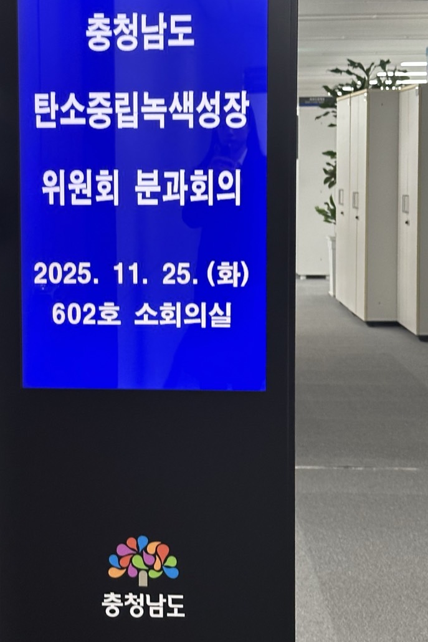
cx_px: 145
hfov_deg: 21.8
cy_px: 252
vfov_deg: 32.3
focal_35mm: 62
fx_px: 1105
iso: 200
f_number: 1.78
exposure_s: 1/60
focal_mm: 6.86
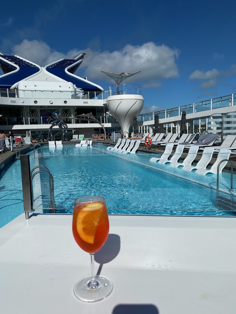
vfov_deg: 67.3
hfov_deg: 53.1
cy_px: 157
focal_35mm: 26
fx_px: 236
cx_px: 118
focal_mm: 4.25
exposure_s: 1/10417
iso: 40
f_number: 1.8
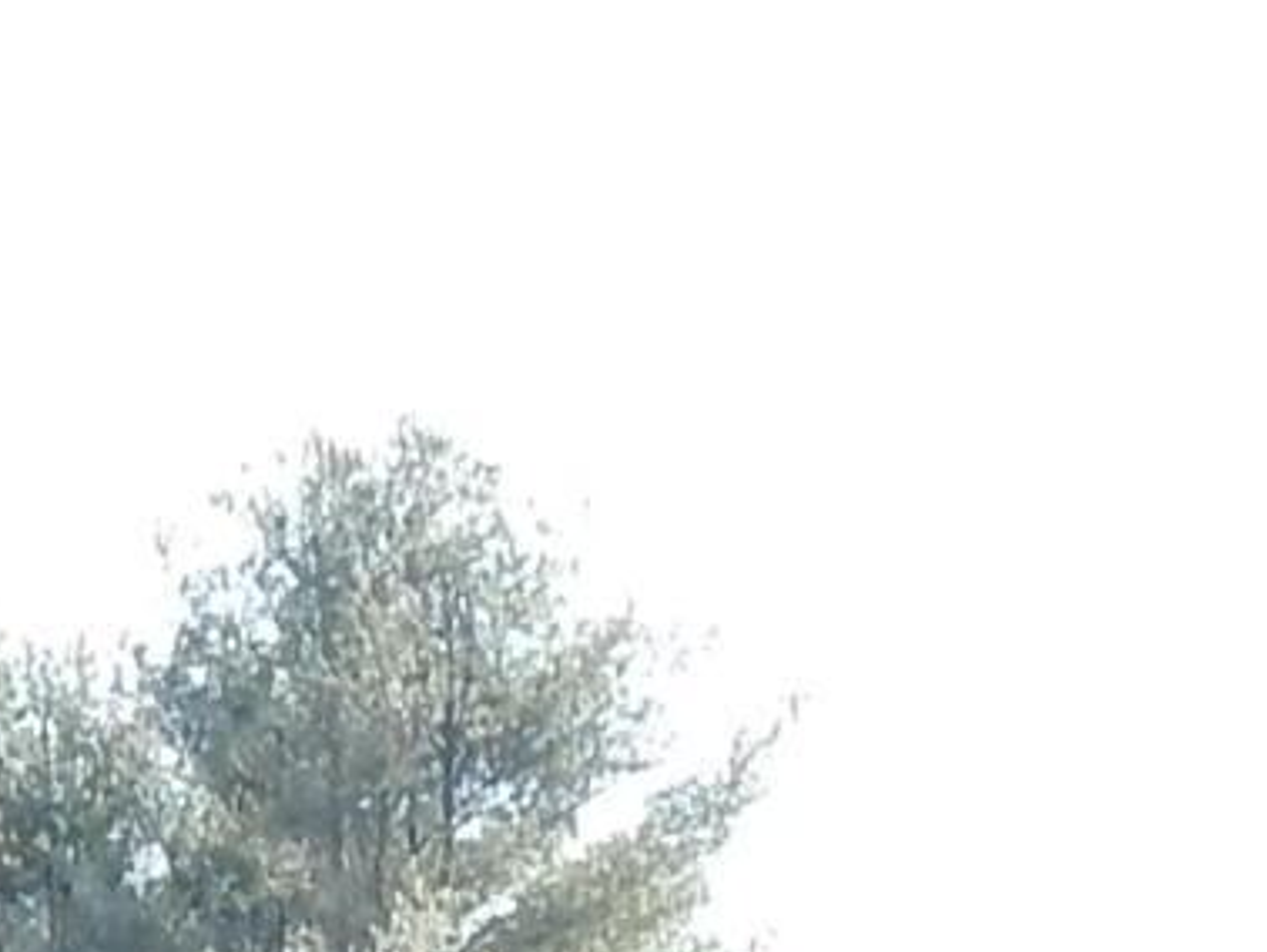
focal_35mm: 222
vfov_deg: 6.2
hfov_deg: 8.9
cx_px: 1166
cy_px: 2732
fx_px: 8131
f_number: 3.2
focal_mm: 5.1
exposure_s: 1/320
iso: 125
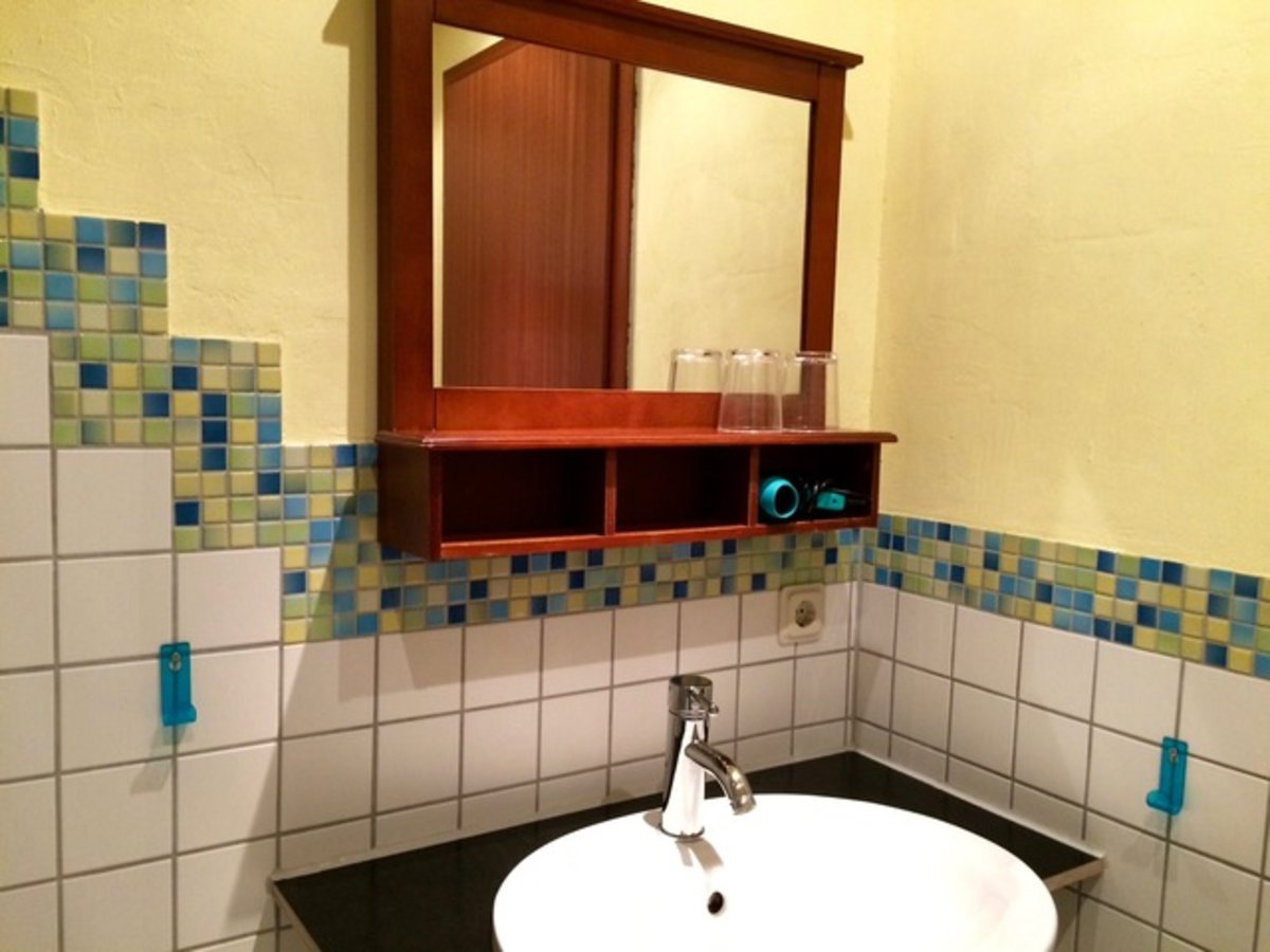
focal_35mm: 29
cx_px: 635
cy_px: 476
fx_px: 1064
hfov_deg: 61.7
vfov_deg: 48.2
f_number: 2.2
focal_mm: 4.15
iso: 250
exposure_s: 1/25
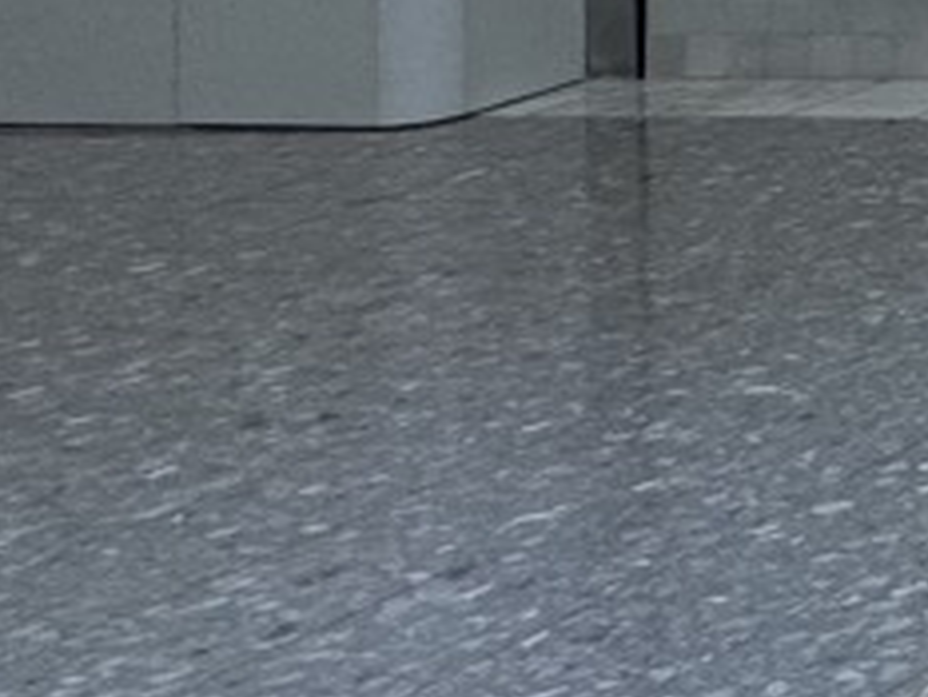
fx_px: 2575
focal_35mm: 96
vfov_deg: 13.7
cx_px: 2975
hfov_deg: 10.6
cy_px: -585
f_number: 2.2
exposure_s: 1/120
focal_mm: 2.22
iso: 64
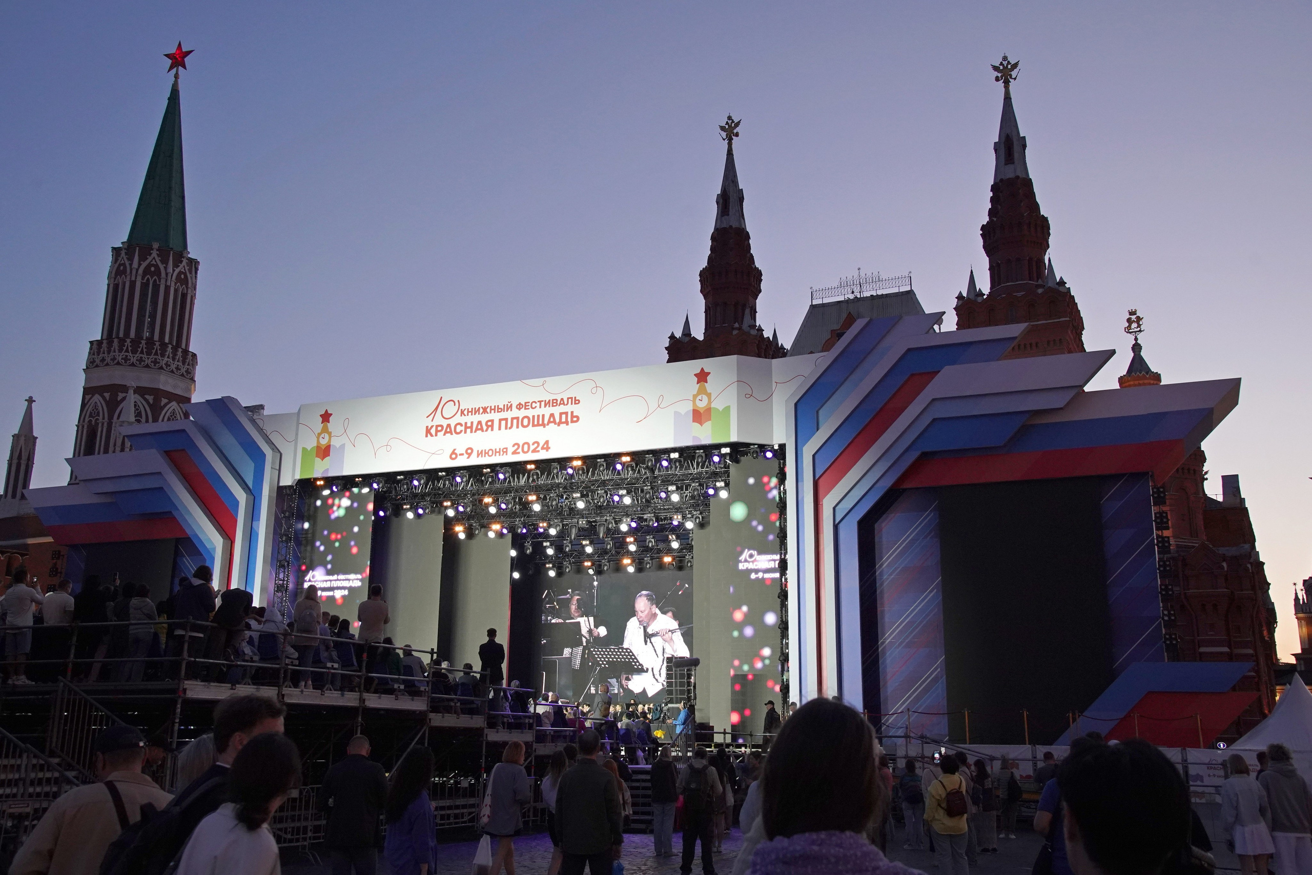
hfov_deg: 55.8
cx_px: 656
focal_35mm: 34
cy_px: 438
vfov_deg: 38.9
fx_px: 1239
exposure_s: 1/160
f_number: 8
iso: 3200
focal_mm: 34
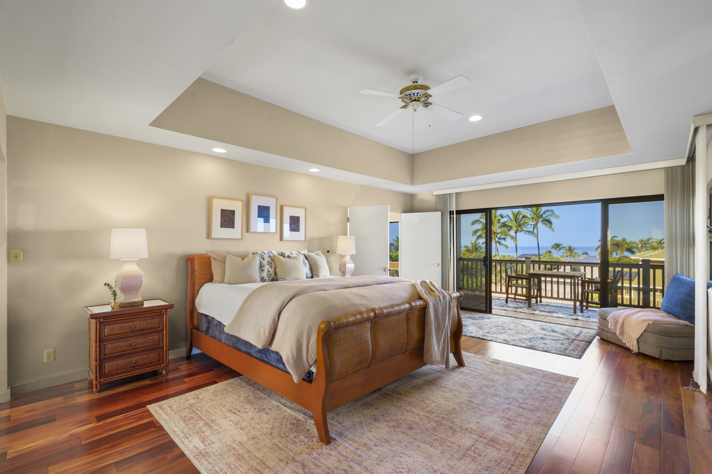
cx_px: 356
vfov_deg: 73.7
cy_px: 237
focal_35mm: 16
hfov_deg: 96.7
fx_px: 316
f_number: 8
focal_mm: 16
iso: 100
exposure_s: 1/3
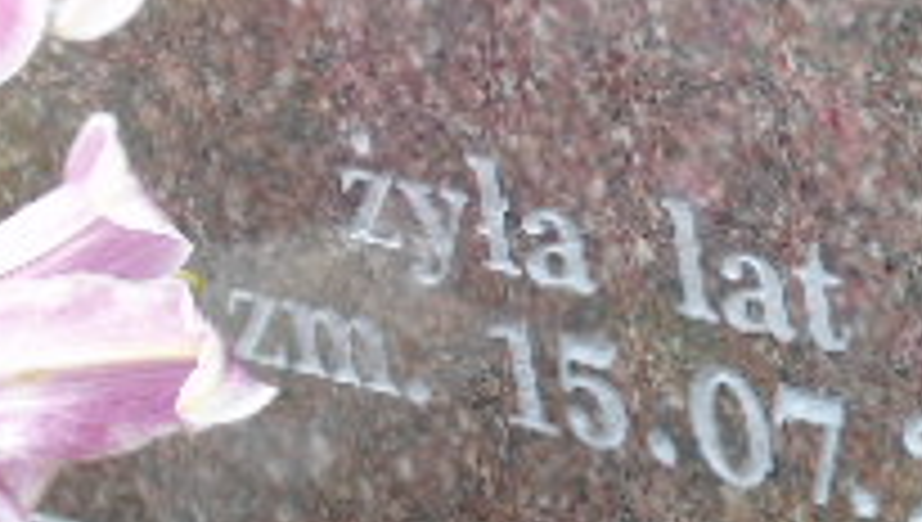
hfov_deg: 6.8
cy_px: 243
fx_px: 7810
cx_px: 648
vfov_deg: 3.8
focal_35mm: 319
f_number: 4.3
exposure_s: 1/100
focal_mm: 17
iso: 80
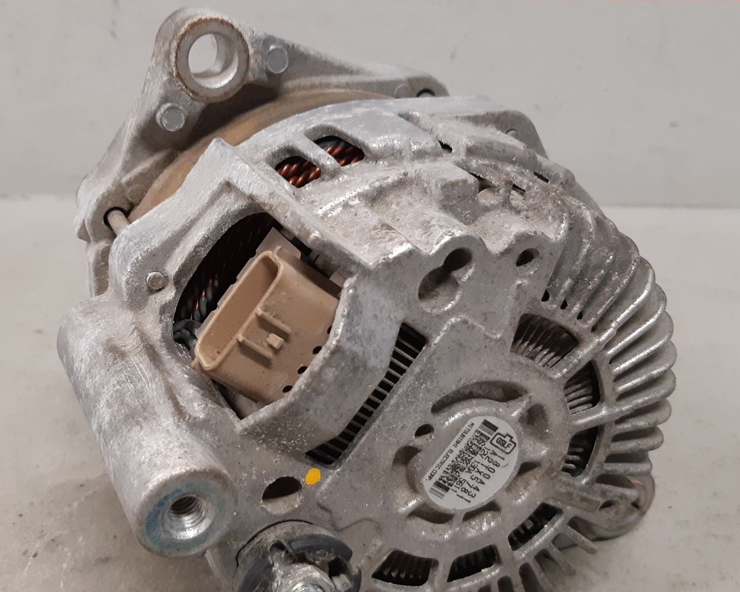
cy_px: 341
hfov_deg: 45.5
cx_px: 293
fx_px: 876
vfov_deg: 37.3
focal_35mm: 40
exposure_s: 1/50
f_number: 1.7
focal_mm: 3.93
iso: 200
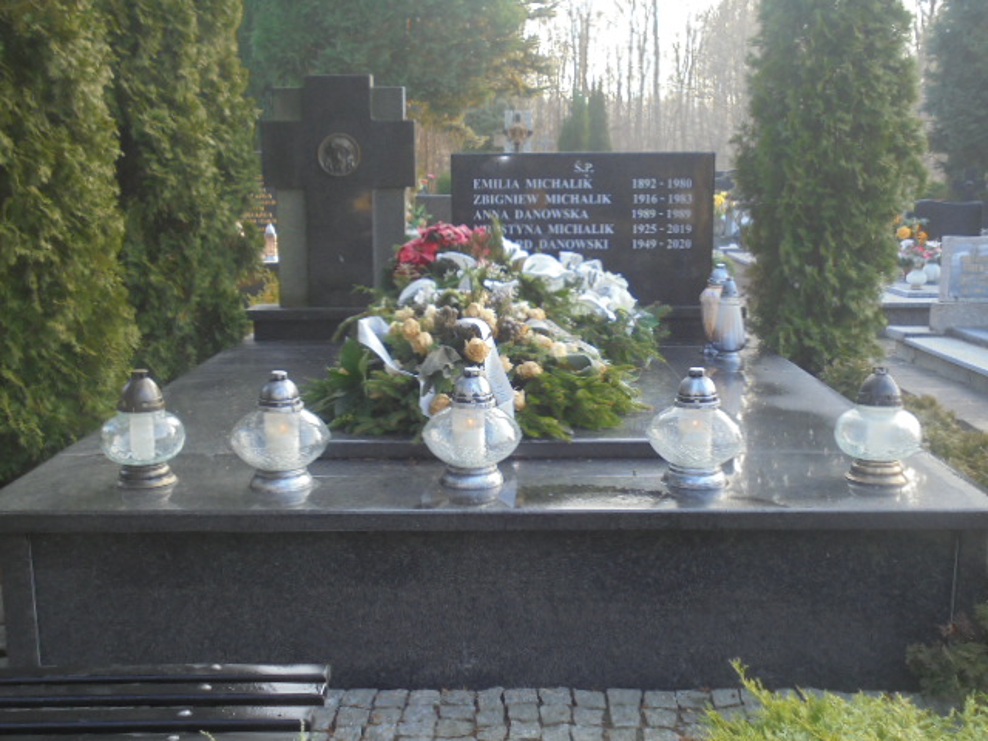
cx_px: 494
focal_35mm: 38
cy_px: 370
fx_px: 1085
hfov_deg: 49.0
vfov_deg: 37.7
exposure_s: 1/40
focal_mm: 6.9
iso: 100
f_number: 4.2
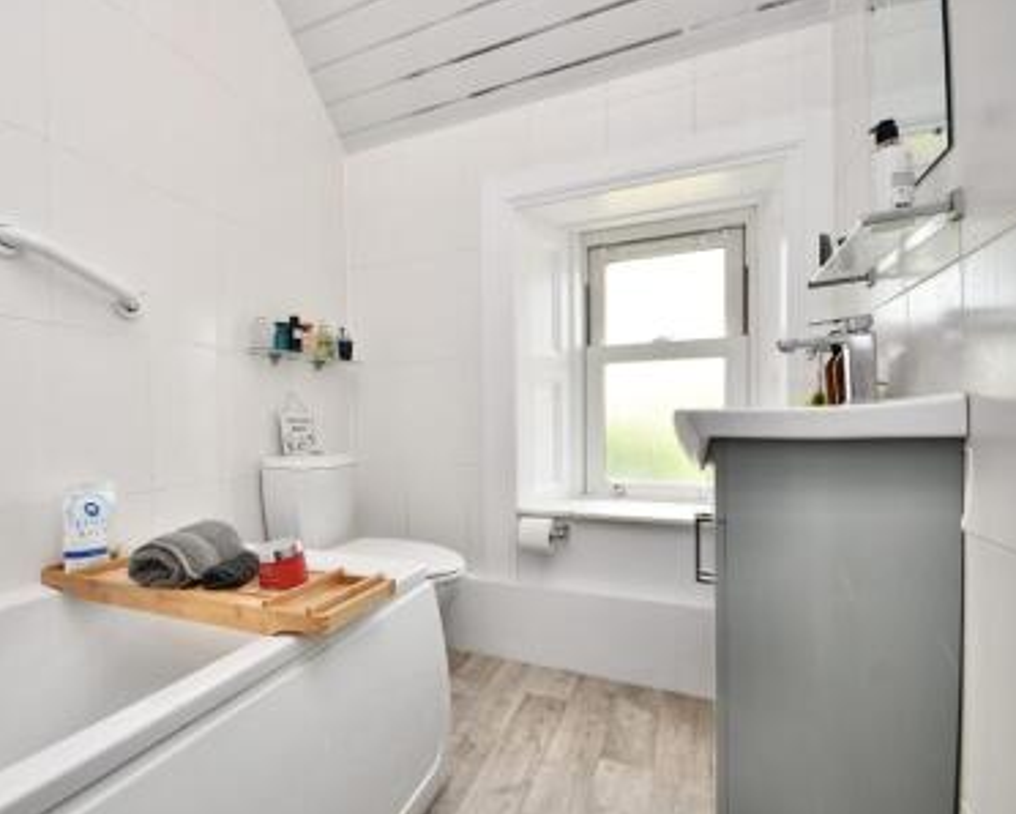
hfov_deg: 84.8
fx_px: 542
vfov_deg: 73.8
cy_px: 422
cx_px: 385
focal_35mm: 18
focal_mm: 10
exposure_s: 1/100
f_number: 5
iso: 200
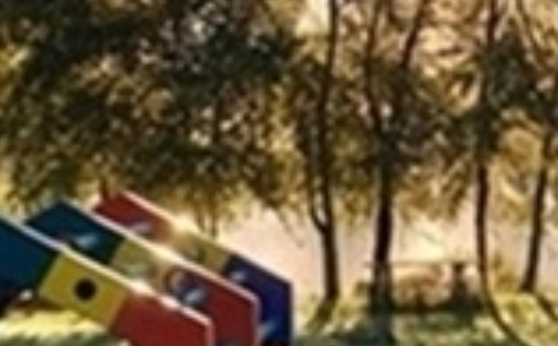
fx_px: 2124
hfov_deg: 14.8
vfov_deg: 9.3
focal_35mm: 140
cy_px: 9
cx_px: 533
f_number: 2.4
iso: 50
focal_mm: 4.3
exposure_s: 1/626
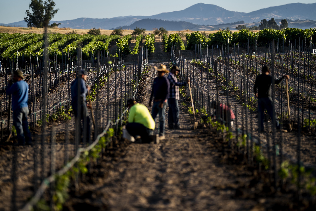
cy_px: 106
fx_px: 1185
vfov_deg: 10.2
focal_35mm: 135
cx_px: 158
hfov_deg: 15.2
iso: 50
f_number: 2
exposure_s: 1/1250
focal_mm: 135
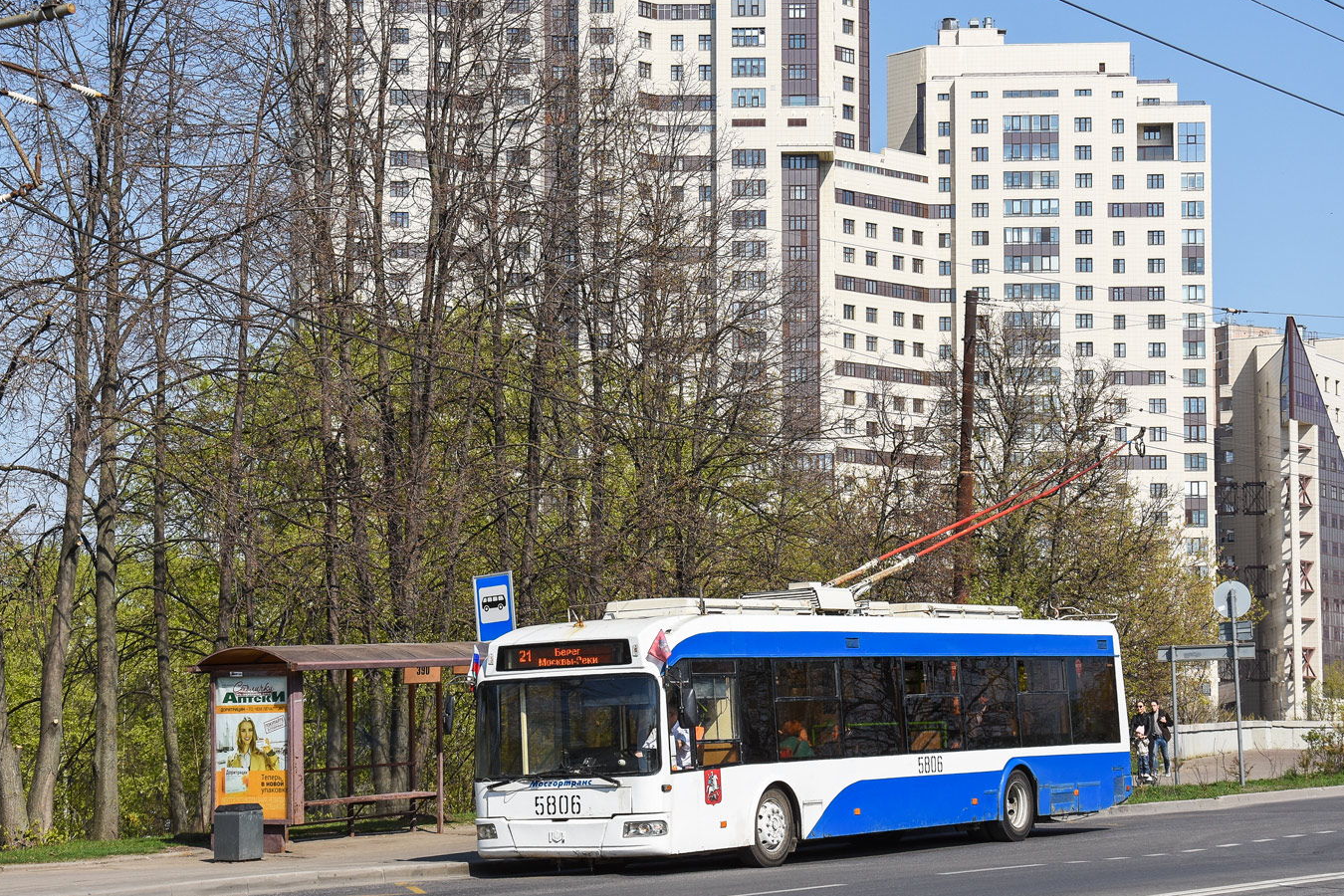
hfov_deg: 28.8
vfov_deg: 19.5
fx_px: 2613
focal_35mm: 70
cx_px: 711
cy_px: 485
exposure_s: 1/640
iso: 125
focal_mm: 42
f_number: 7.1
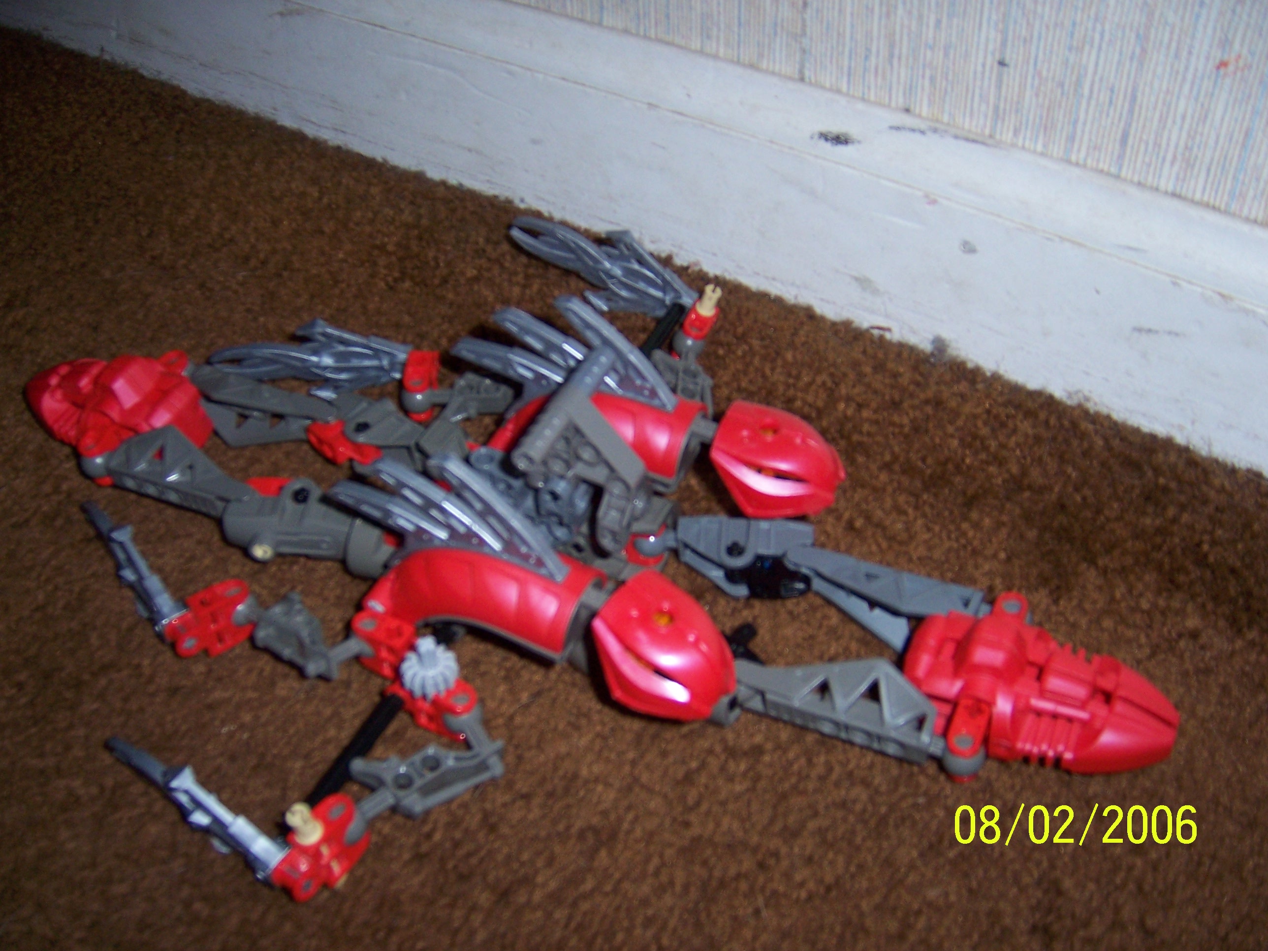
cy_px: 476
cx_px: 634
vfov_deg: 39.7
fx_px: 1319
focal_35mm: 36
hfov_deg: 51.4
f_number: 2.8
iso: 125
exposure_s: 1/60
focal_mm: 6.2
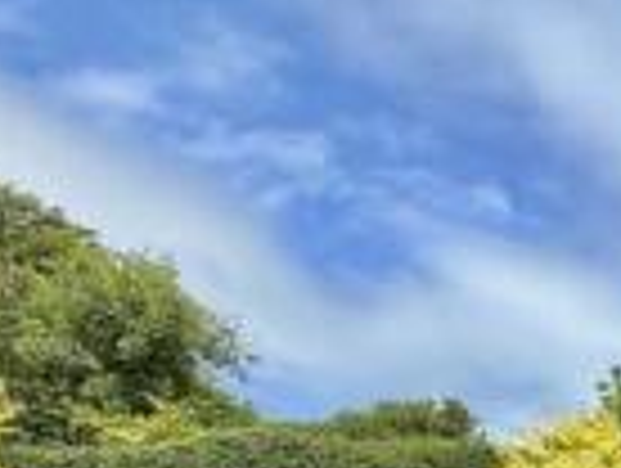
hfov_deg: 22.5
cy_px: 727
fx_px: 1060
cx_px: 1060
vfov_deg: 20.7
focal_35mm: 59
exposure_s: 1/1189
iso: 50
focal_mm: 2.22
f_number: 2.2
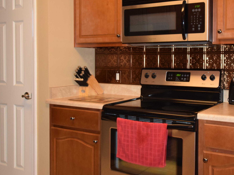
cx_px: 158
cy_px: 70
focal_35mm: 44
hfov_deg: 42.3
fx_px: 297
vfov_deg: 32.8
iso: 1600
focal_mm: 20
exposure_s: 1/60
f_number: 3.5
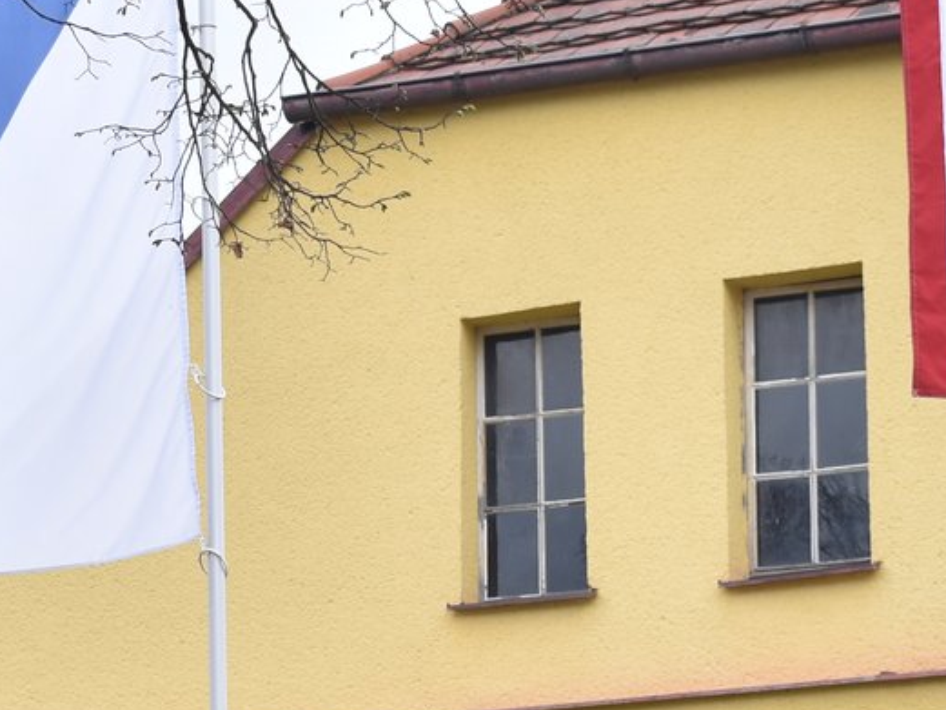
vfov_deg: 8.9
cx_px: 176
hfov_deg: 11.9
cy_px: 666
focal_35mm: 166
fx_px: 4538
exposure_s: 1/200
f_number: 4.2
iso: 100
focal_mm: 30
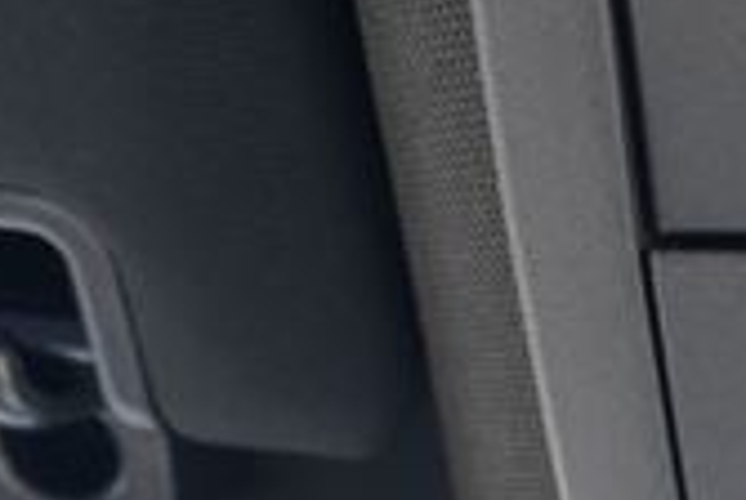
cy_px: 812
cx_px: 1398
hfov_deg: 15.6
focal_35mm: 109
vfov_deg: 11.9
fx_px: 2261
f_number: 4
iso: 500
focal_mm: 19
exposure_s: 1/60
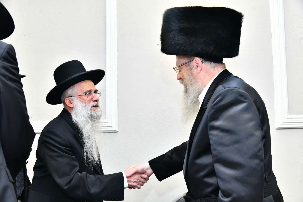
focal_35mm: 38
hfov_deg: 50.7
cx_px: 152
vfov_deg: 35.0
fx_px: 320
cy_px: 101
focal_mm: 38
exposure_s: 1/125
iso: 1250
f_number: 5.6
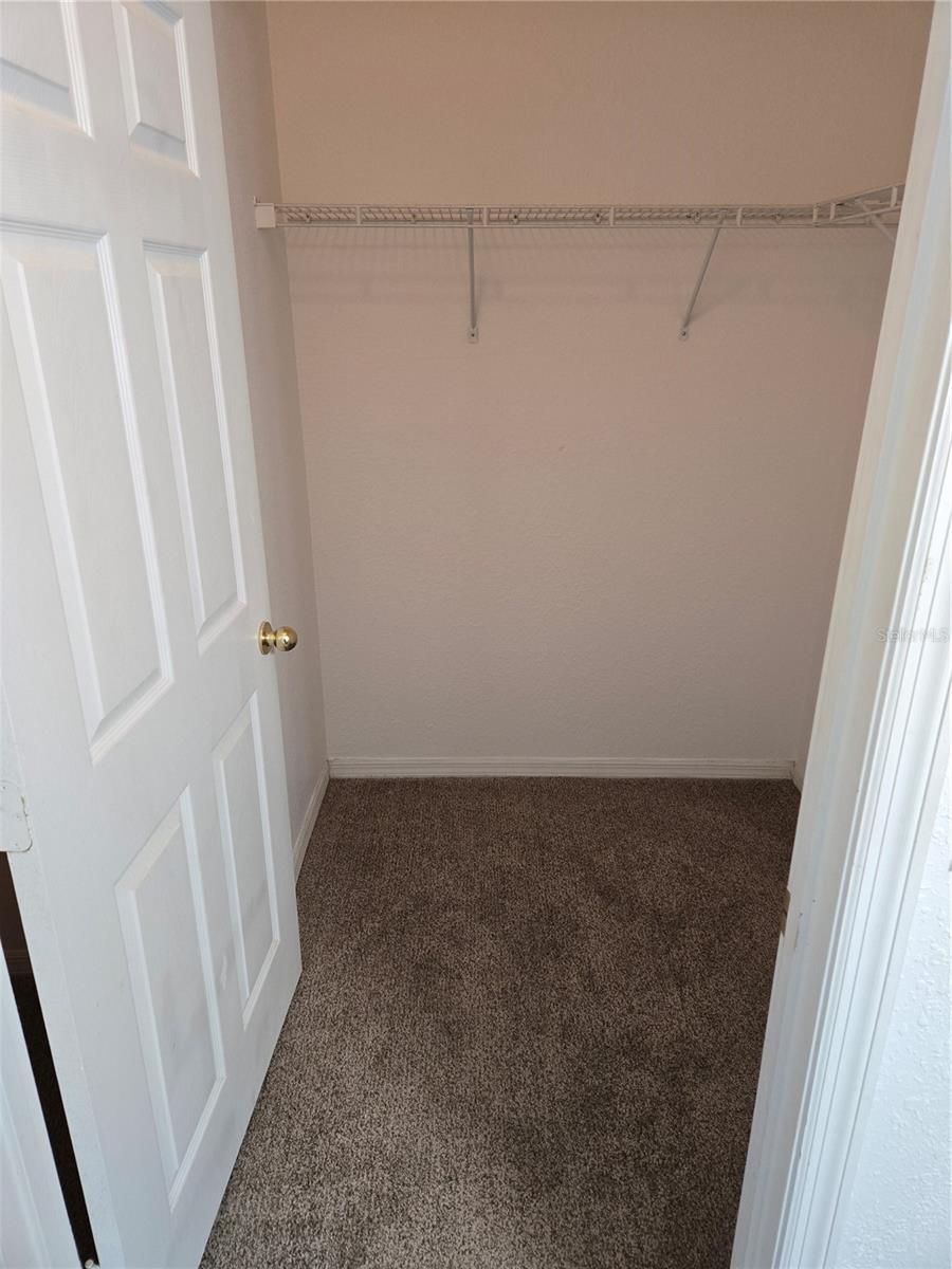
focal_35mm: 23
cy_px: 634
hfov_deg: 58.9
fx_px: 843
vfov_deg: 73.9
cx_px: 476
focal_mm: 5.4
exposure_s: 1/120
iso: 400
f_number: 1.8
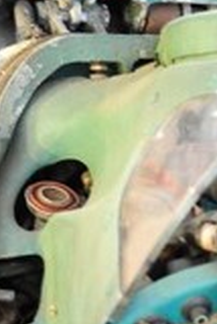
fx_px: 1182
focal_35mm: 131
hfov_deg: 9.9
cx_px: 396
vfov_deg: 13.9
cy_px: 581
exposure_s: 1/8
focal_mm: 35
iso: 6400
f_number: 5.6
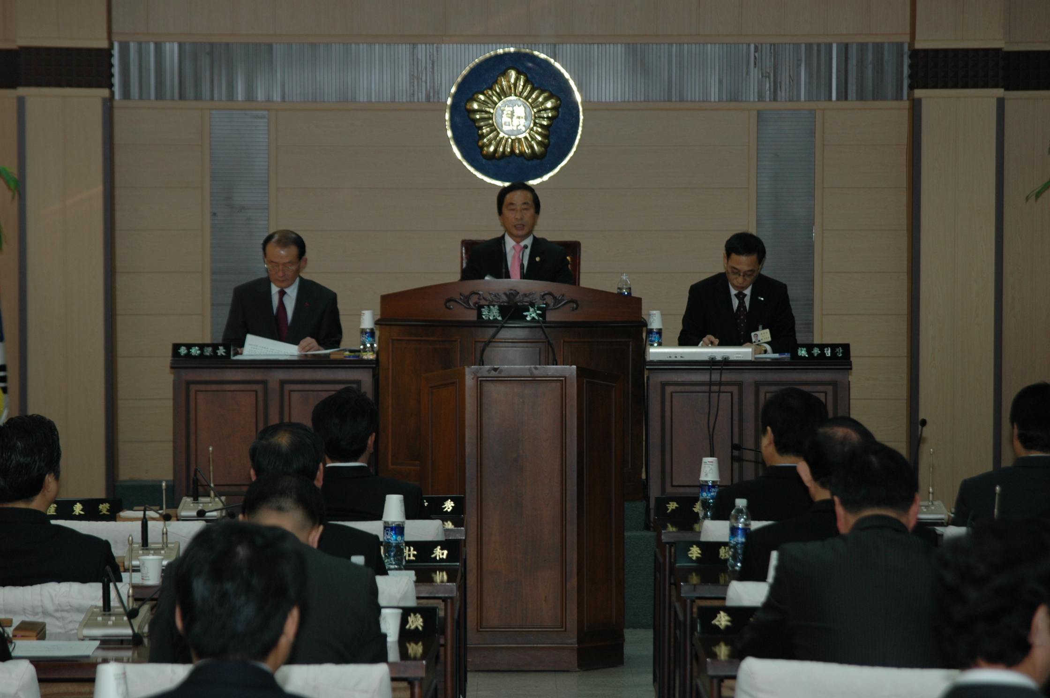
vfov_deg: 10.7
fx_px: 3714
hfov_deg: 16.1
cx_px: 525
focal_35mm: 128
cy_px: 349
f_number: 4.5
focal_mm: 85
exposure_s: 1/60
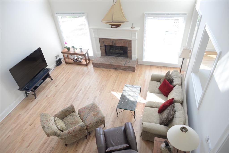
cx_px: 114
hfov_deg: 73.7
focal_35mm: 24
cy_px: 76
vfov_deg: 53.1
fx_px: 153
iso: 400
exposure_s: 1/80
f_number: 4.5
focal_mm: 24
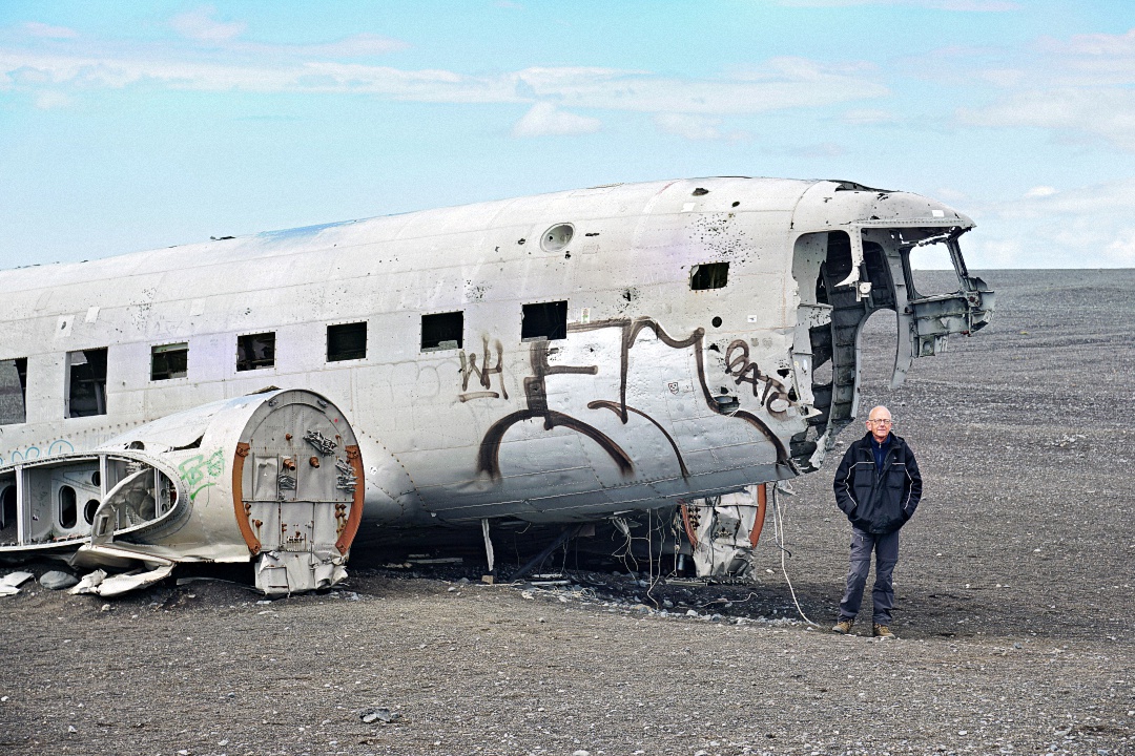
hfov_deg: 19.5
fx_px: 3310
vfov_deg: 13.0
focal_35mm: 105
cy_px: 378
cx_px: 568
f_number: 6.3
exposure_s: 1/160
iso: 100
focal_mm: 70
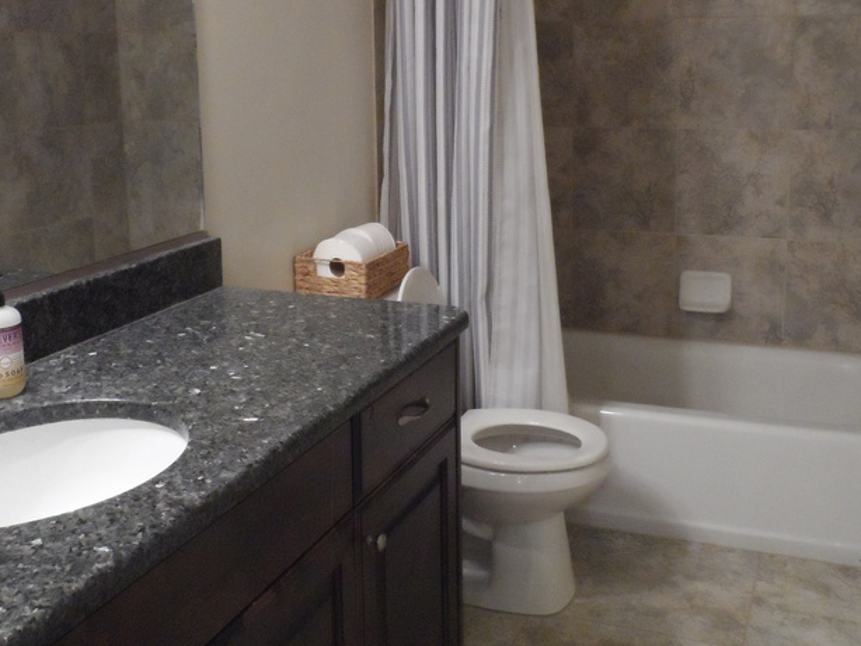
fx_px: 995
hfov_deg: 46.8
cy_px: 209
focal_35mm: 40
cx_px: 412
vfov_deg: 35.6
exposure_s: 1/30
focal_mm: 4
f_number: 3.2
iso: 480
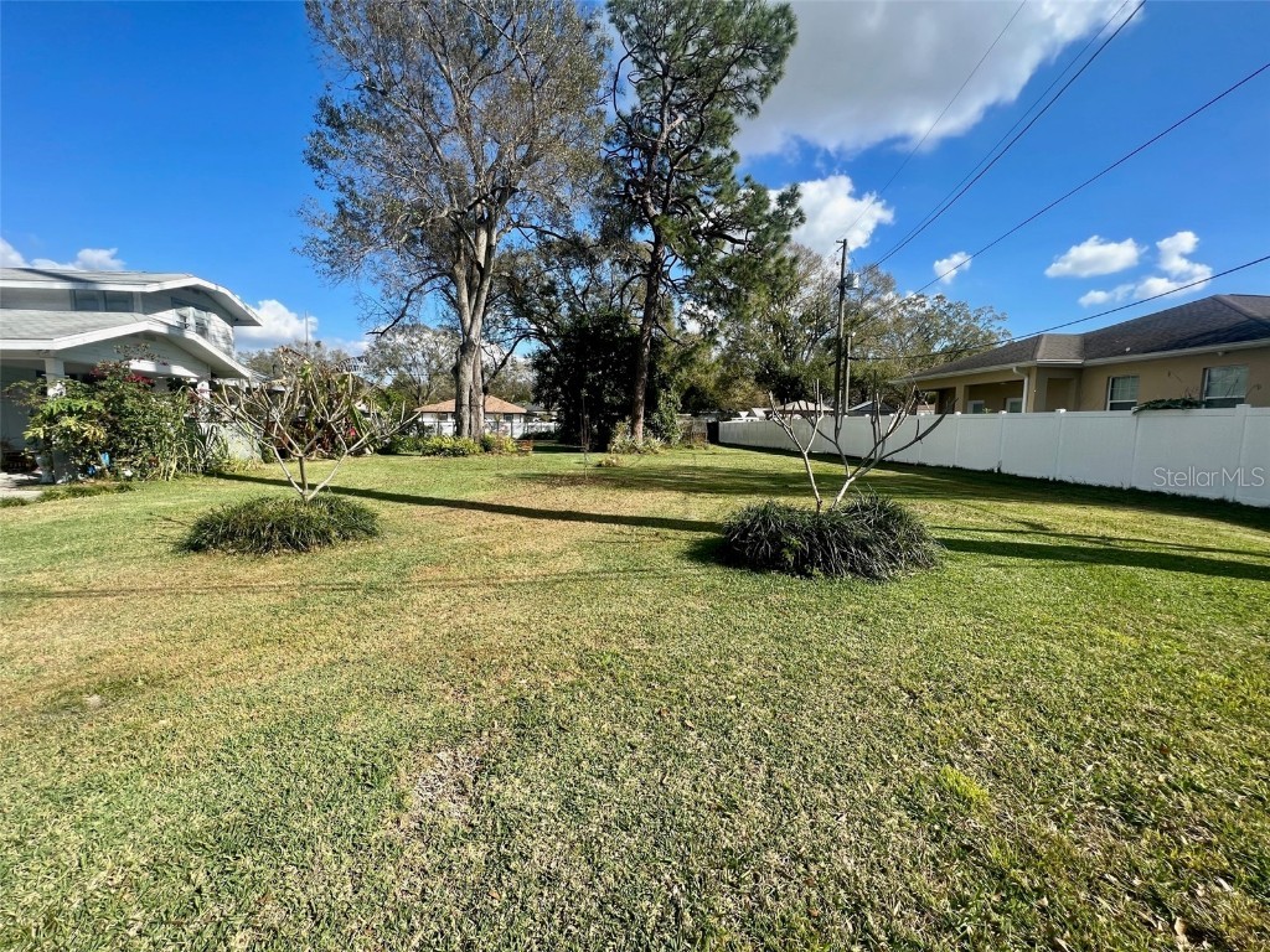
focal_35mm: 13
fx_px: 477
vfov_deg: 89.9
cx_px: 635
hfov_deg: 106.2
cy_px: 476
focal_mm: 1.57
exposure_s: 1/968
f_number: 1.8
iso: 32
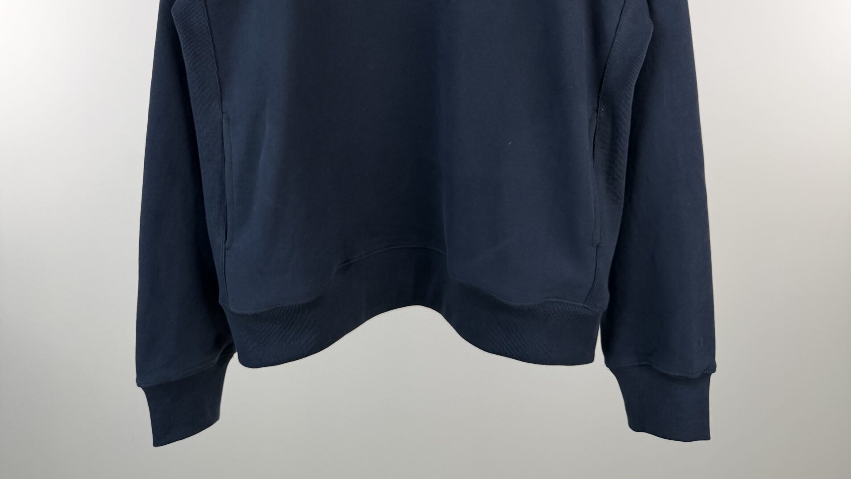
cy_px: -9
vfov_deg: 31.1
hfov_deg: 56.6
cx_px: 424
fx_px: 790
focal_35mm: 35
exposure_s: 1/501
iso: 80
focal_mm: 6.76
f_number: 1.78
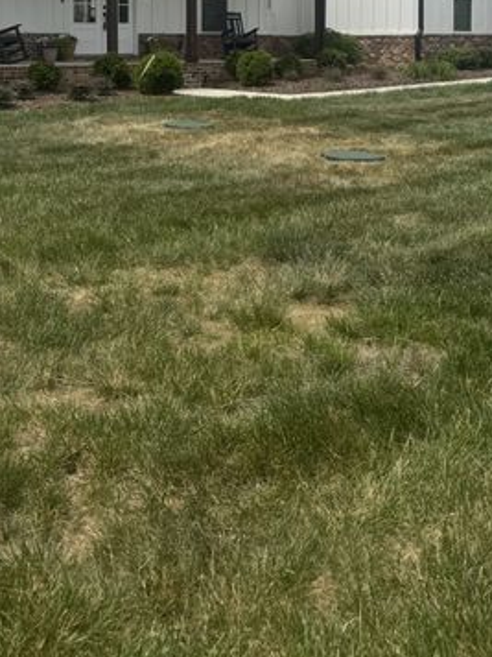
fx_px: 853
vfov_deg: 39.0
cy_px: 62
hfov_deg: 32.1
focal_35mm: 45
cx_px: 210
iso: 80
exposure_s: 1/7937
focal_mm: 6.76
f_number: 1.78
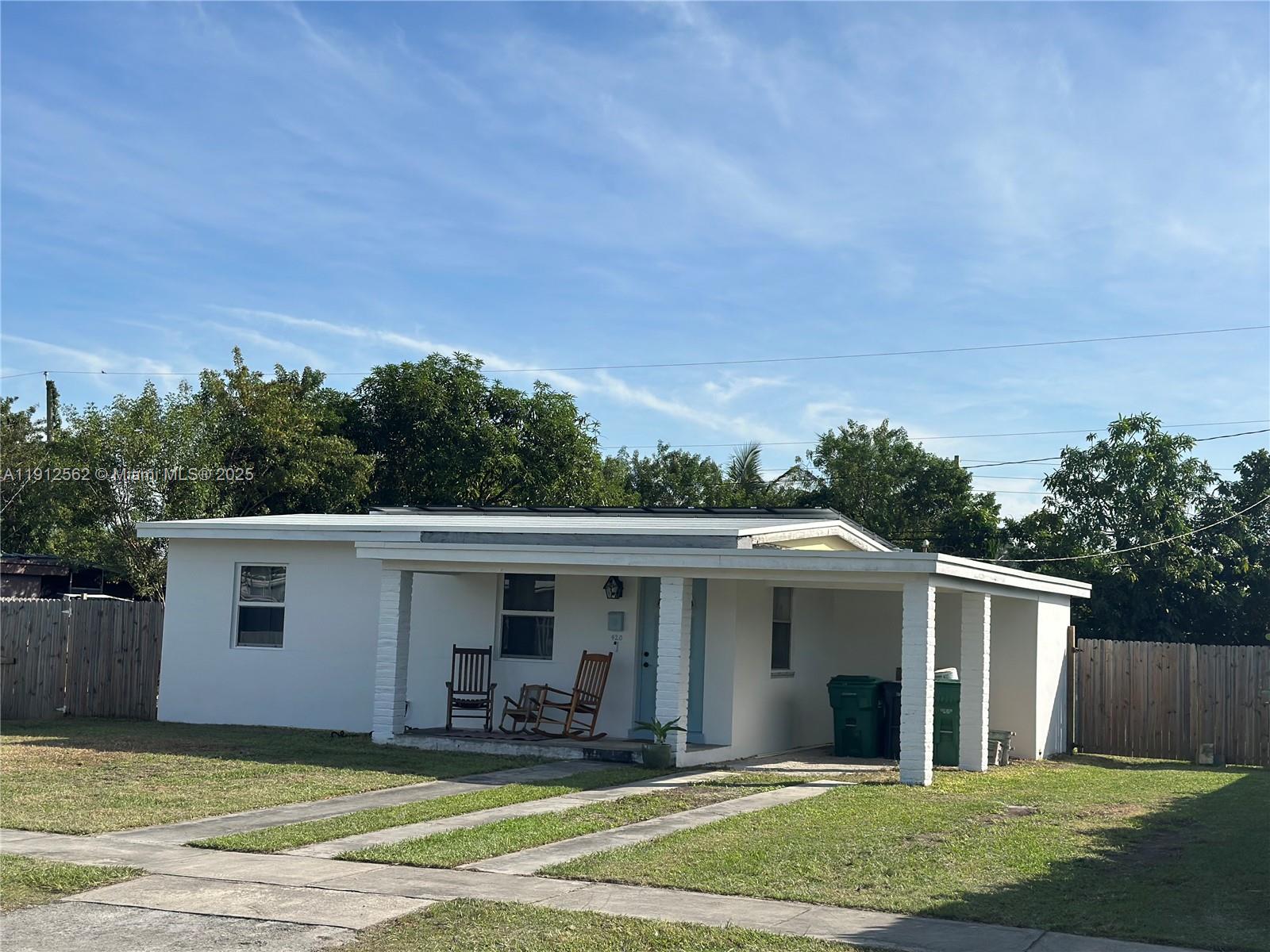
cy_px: 476
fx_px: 1761
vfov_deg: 30.3
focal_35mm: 48
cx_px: 635
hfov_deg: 39.7
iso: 100
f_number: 1.78
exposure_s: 1/8197
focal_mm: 6.86
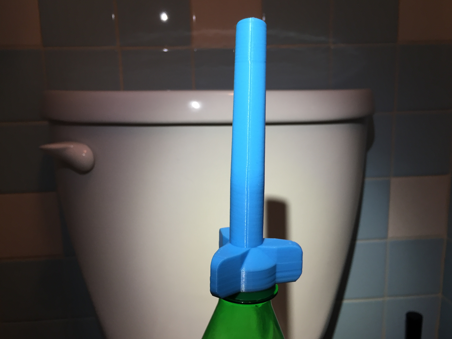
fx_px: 392
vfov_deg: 46.8
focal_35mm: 30
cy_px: 168
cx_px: 229
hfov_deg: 60.0
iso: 32
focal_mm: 4.15
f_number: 2.2
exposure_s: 1/40
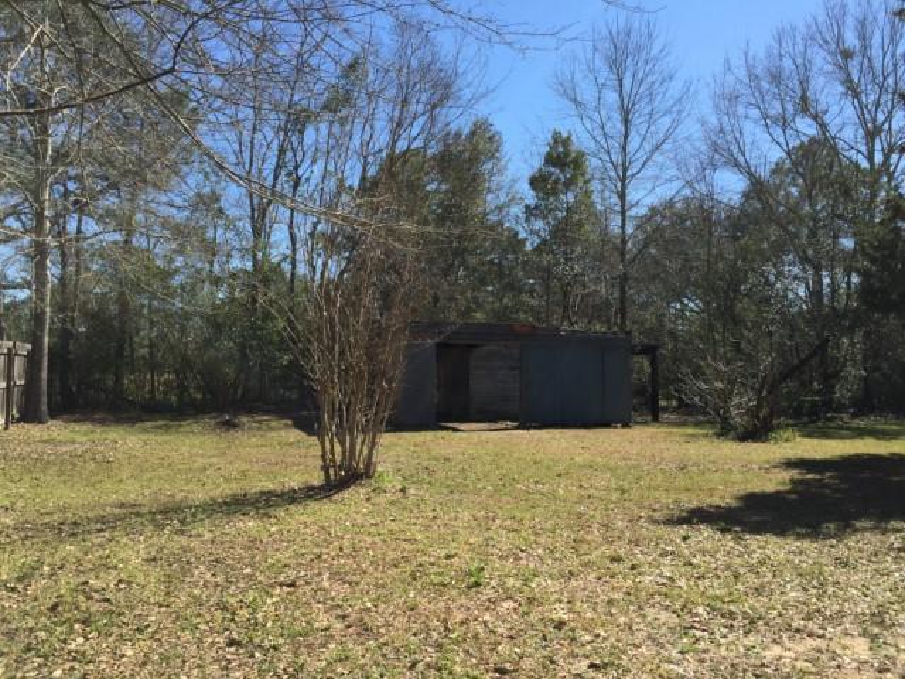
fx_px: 758
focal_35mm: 29
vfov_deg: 48.2
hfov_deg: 61.7
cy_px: 340
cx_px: 452
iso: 32
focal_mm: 4.15
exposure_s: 1/1163
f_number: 2.2
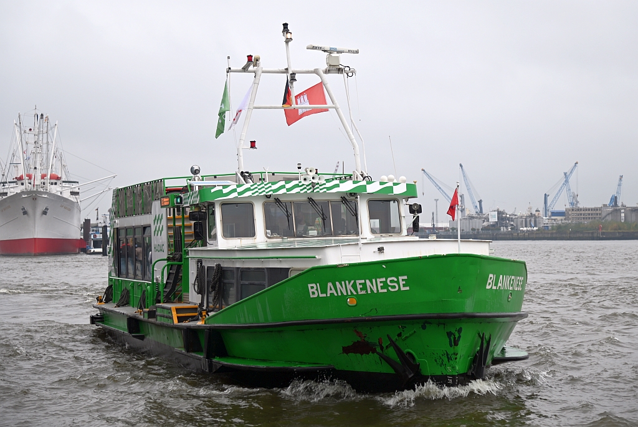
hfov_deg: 27.0
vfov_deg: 18.2
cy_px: 214
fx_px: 1330
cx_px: 319
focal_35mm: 75
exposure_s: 1/125
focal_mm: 75
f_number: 4
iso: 100
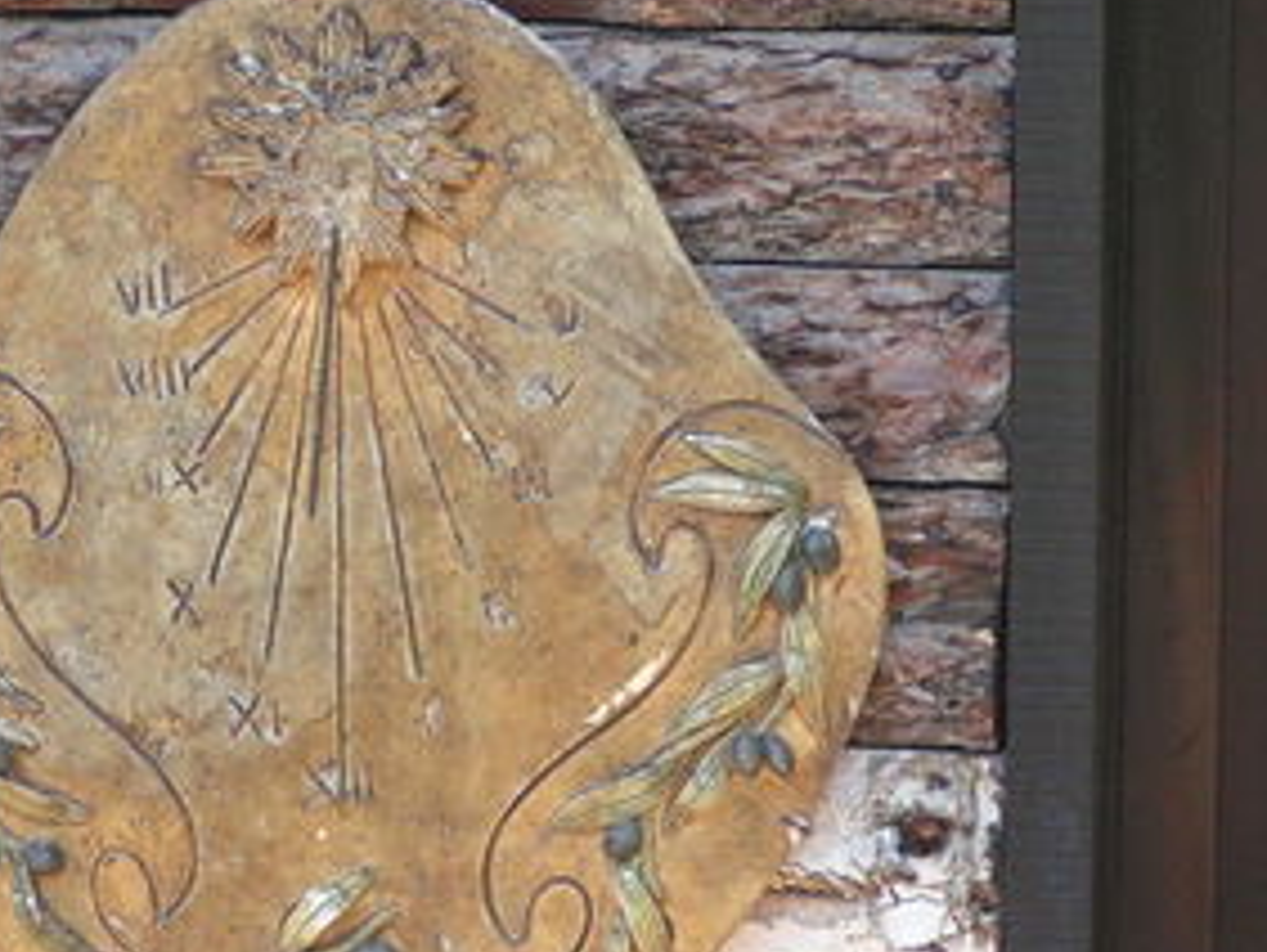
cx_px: 252
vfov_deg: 4.6
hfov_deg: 6.0
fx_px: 11979
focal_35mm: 327
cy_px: 431
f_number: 3.5
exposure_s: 1/200
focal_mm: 28.8
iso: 160
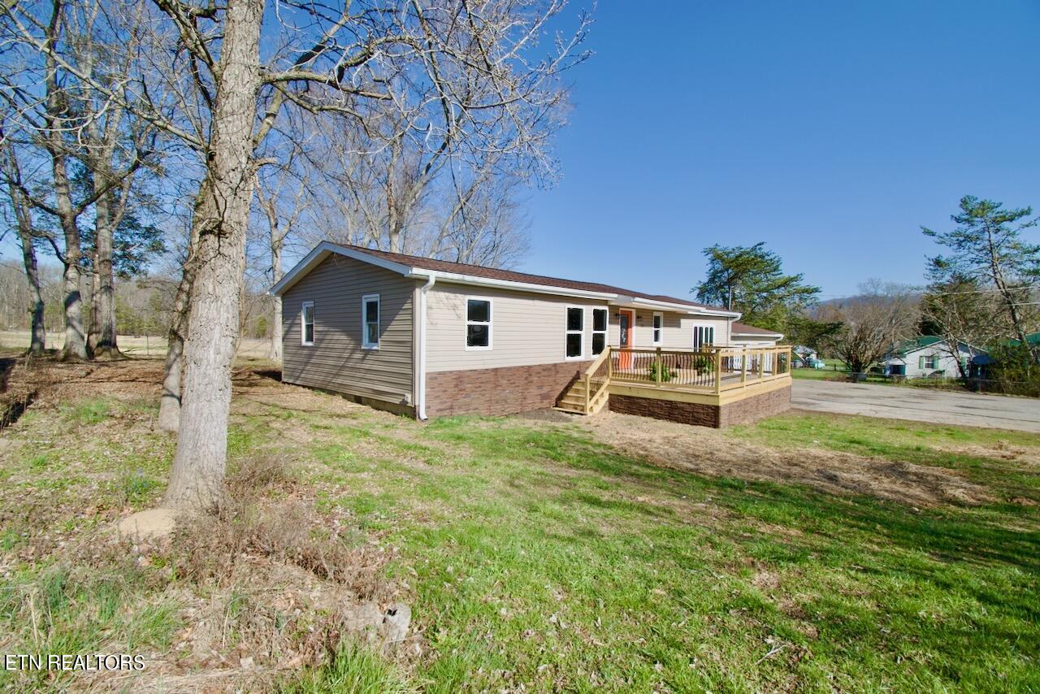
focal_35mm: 15
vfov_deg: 77.4
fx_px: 433
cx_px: 520
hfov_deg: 100.4
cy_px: 347
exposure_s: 1/400
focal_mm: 10
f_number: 10
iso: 200
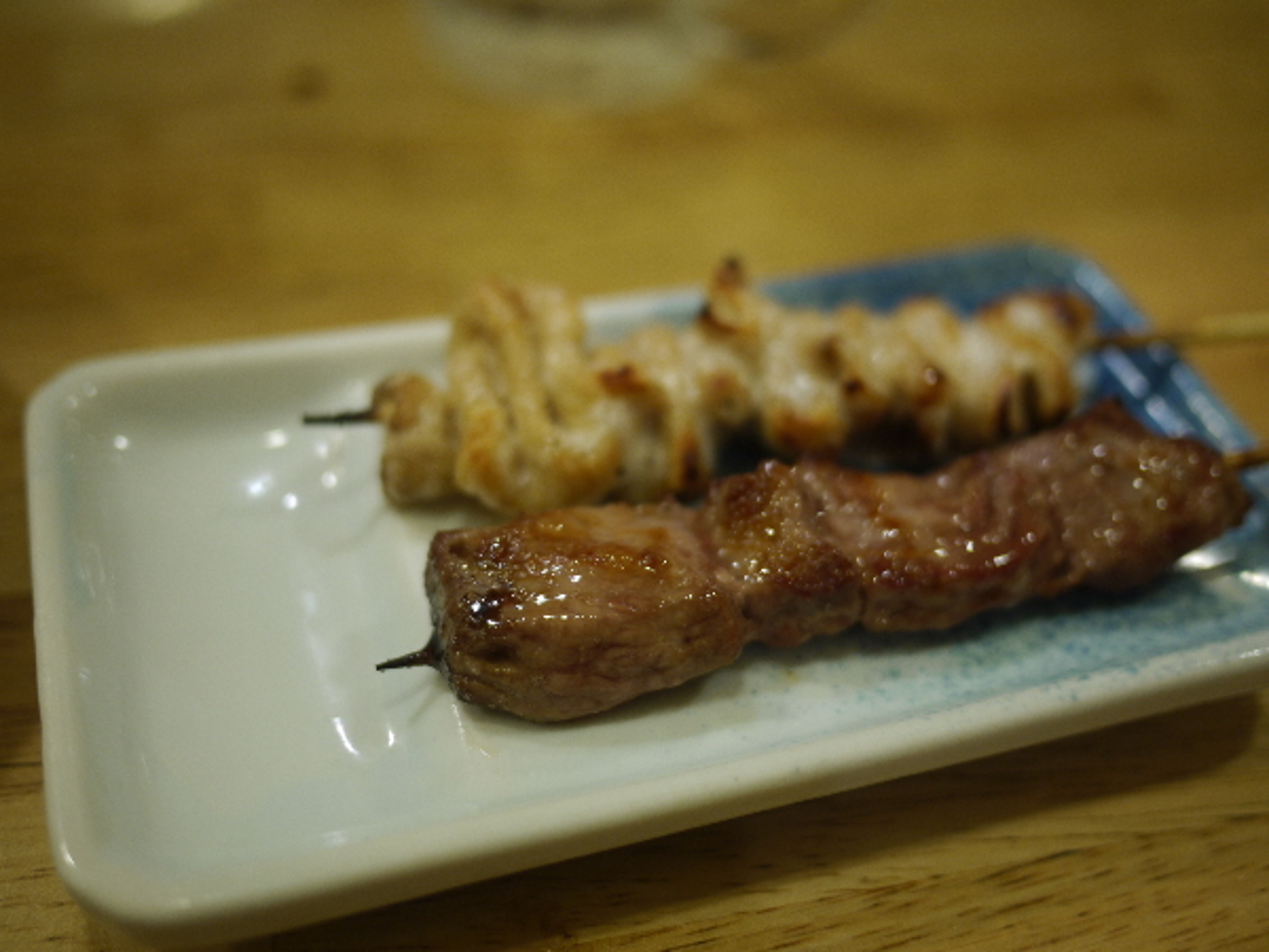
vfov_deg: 36.0
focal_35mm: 40
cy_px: 476
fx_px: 1466
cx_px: 634
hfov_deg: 46.8
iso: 100
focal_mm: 20
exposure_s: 1/40
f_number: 1.7
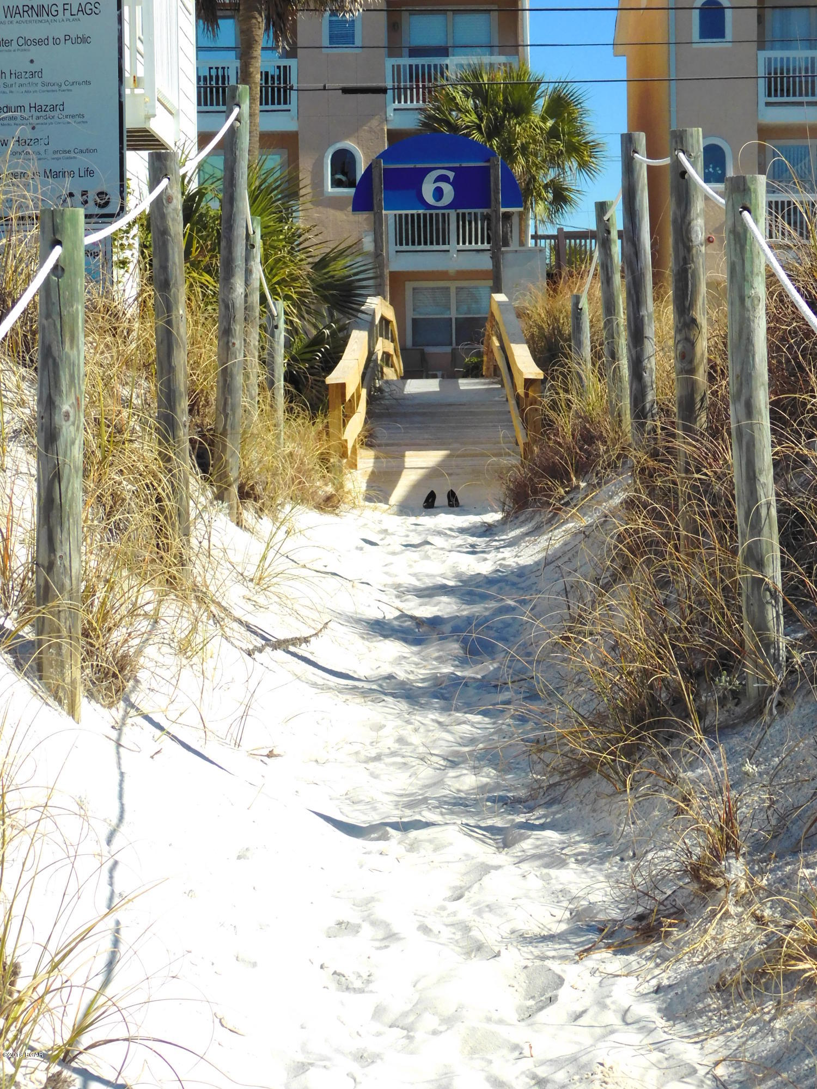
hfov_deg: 14.9
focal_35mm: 99
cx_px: 408
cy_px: 544
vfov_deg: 19.8
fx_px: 3115
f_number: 4.6
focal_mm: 17.6
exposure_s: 1/1250
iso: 125
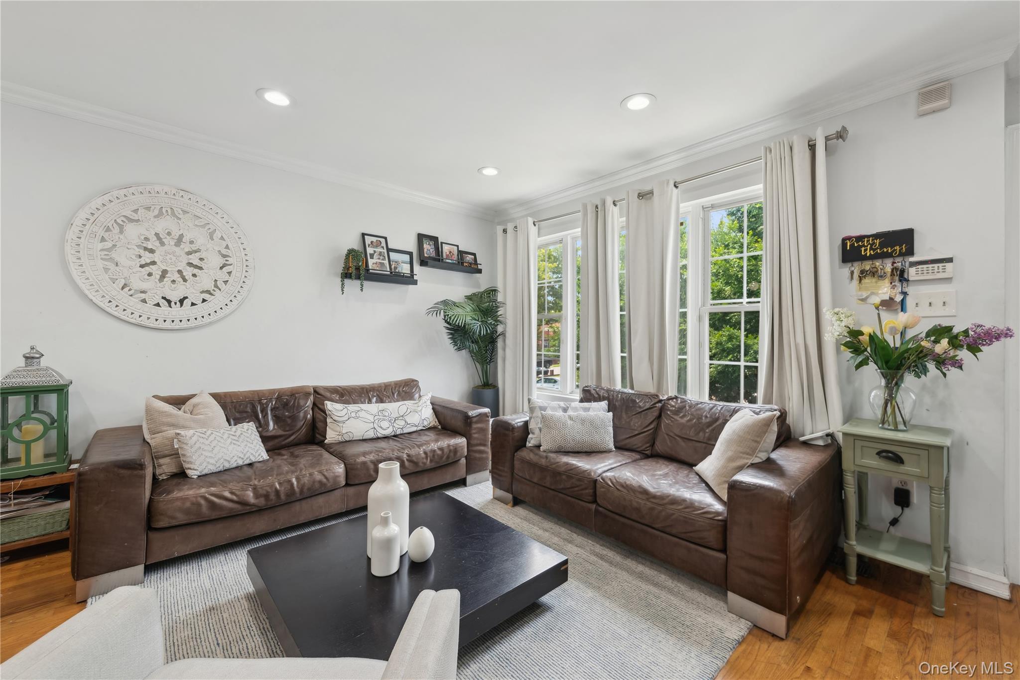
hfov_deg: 104.3
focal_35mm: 14
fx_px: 397
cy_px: 340
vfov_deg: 81.2
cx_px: 510
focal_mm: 14
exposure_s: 1/8
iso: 100
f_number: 11
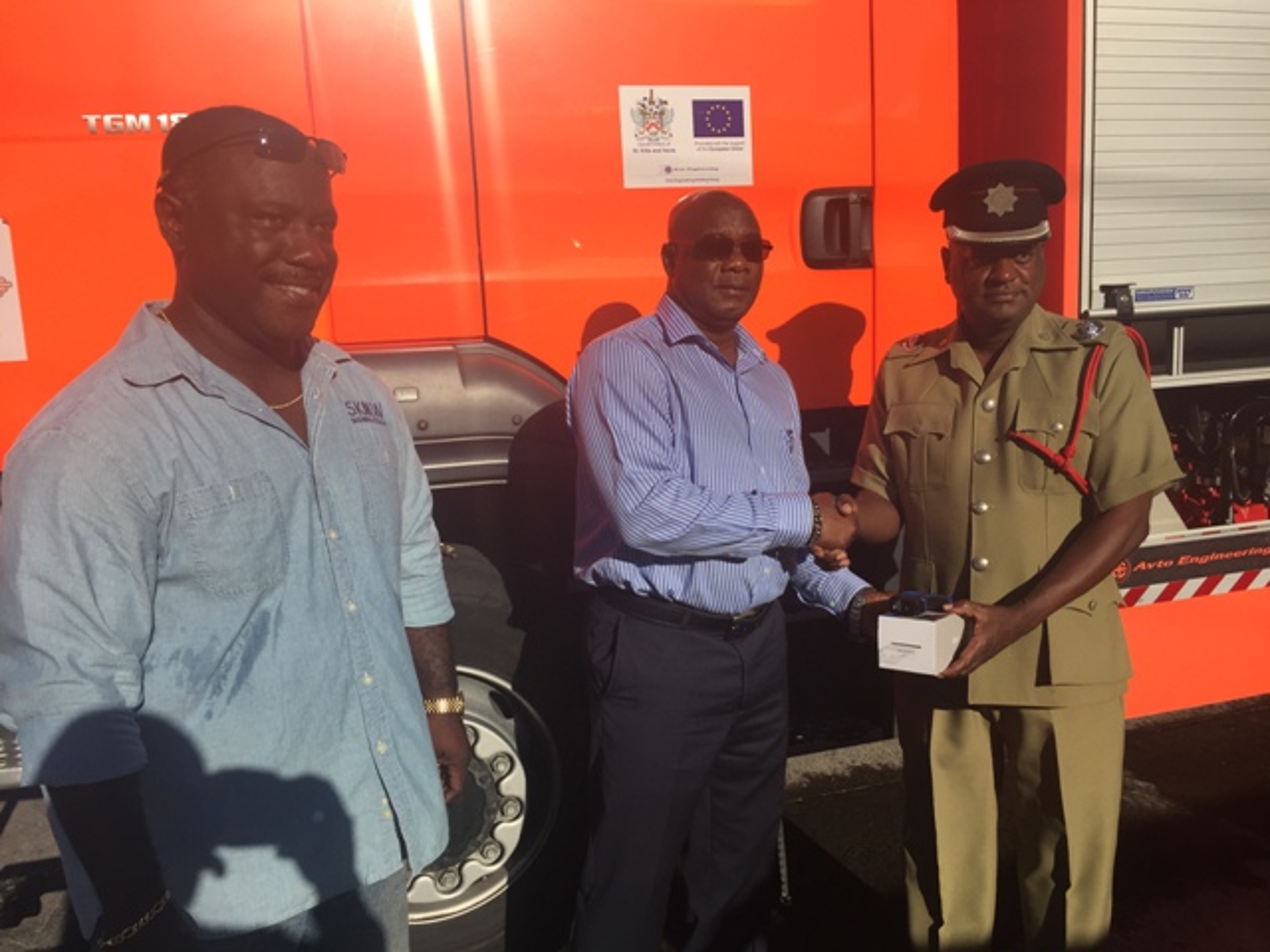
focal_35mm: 29
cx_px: 635
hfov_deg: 61.7
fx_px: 1064
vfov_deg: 48.2
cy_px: 476
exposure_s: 1/3300
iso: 32
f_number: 2.2
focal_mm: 4.15
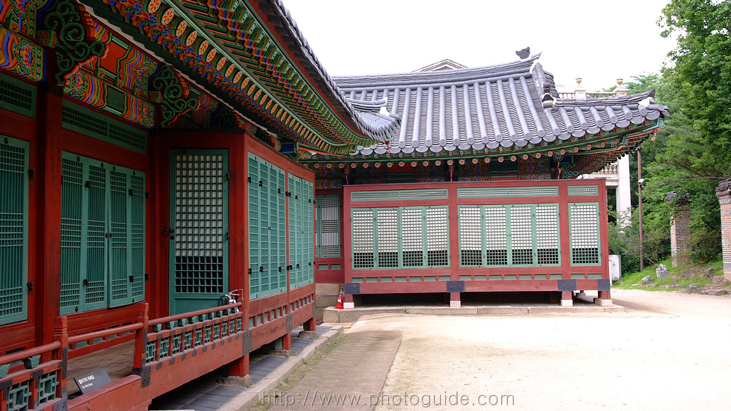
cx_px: 365
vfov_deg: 29.0
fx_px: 795
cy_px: 178
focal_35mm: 41
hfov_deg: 49.4
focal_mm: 26
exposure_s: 1/28
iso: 125
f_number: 5.6
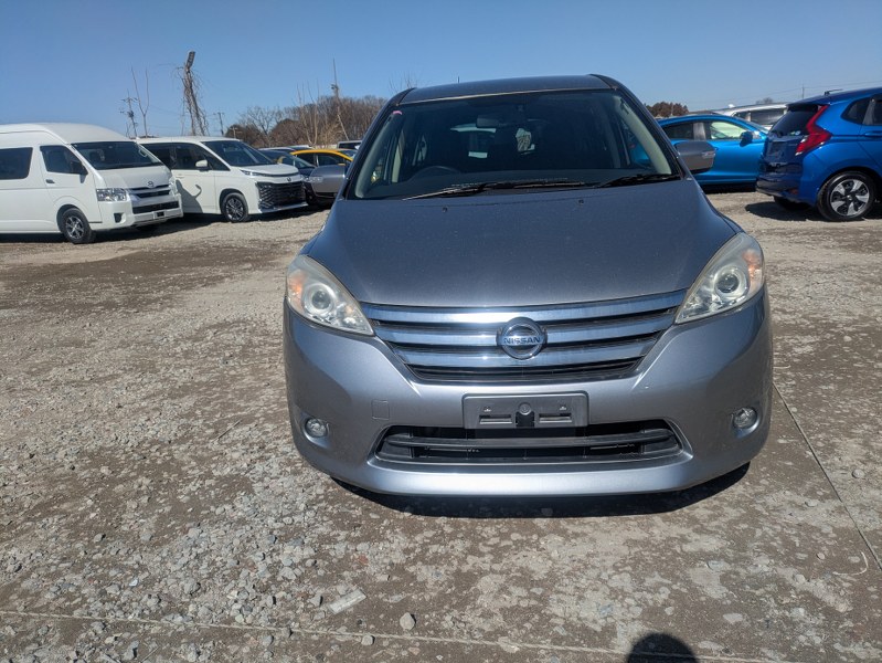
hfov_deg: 69.4
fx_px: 637
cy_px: 332
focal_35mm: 25
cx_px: 441
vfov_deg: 54.9
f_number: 1.89
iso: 51
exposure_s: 1/7092
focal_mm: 5.43
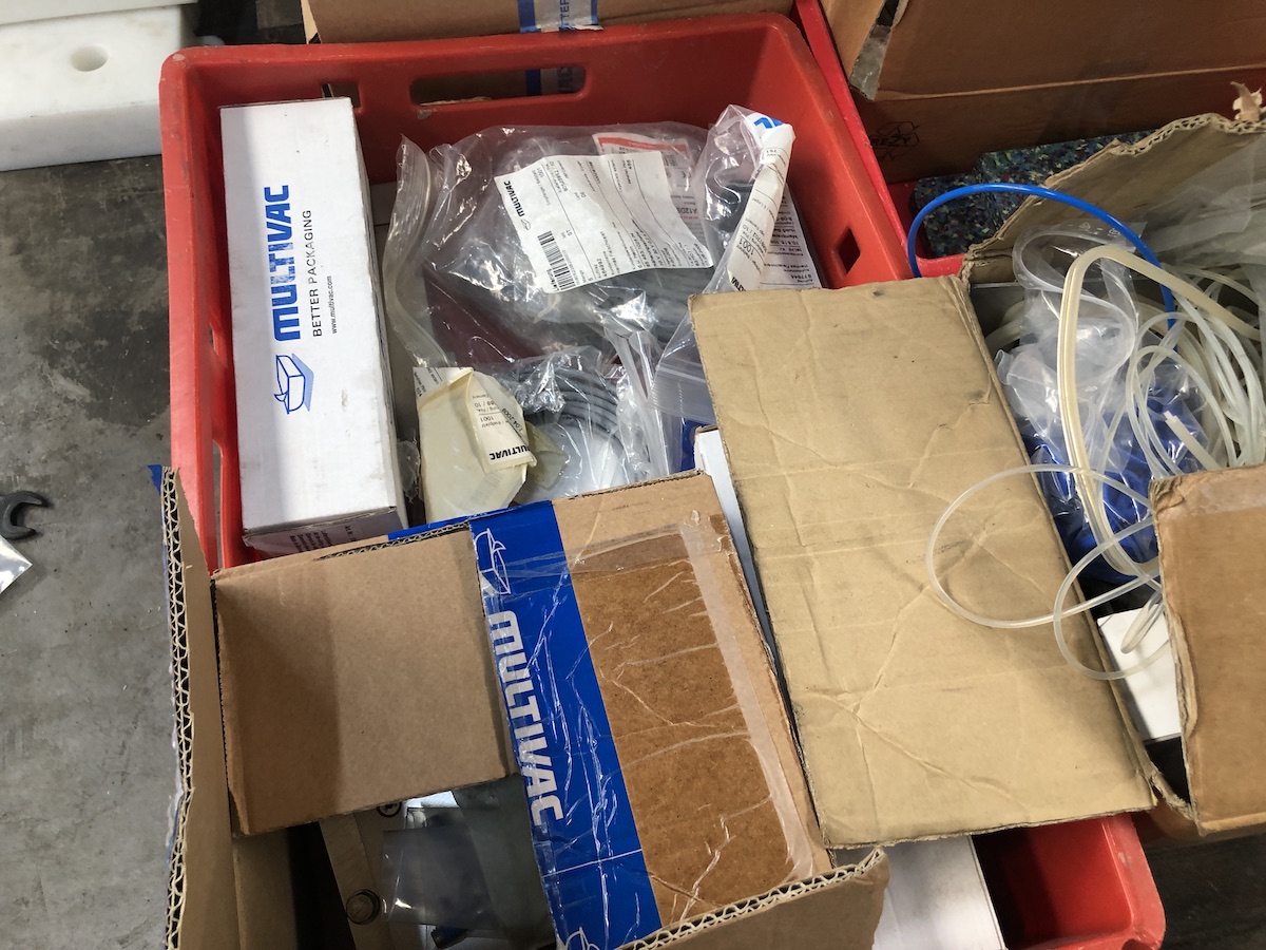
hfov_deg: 63.4
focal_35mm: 28
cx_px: 633
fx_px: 1024
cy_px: 475
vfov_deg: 49.7
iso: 40
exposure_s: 1/17
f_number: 1.8
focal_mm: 3.99
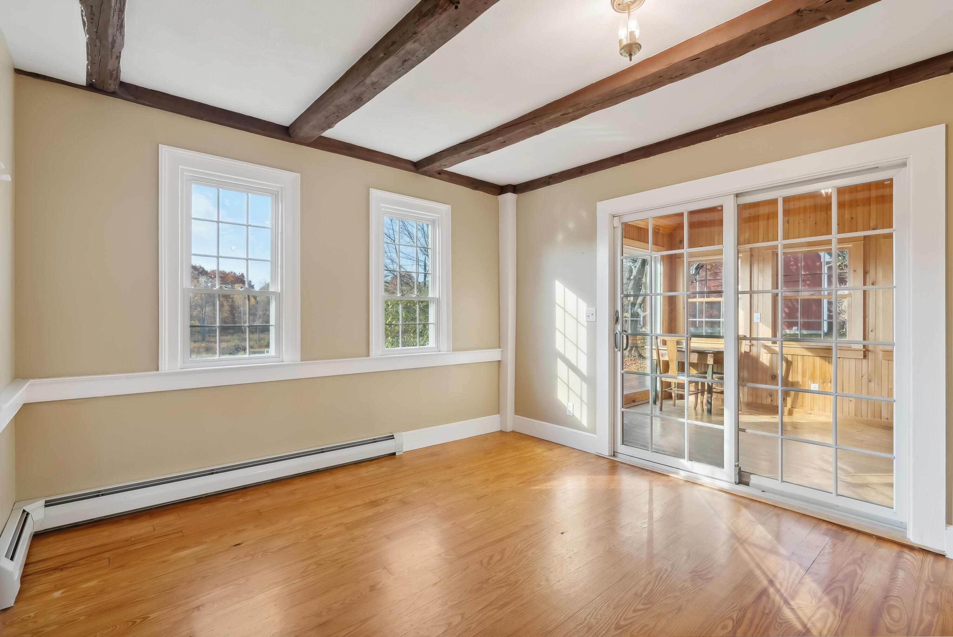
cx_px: 476
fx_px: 424
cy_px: 318
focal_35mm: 16
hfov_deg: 96.7
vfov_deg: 73.8
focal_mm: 16
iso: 320
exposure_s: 1/40
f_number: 7.1
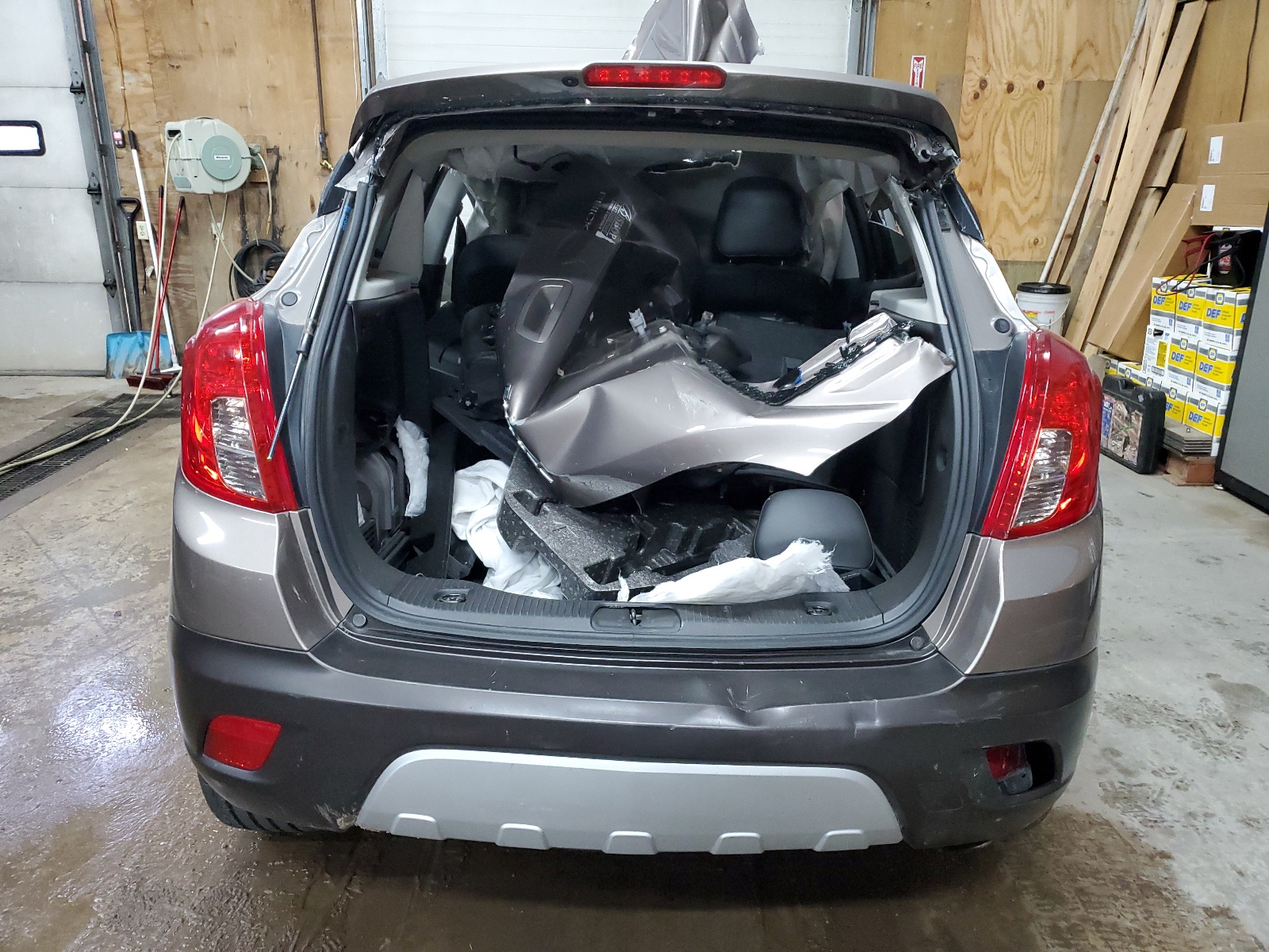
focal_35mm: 26
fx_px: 953
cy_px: 476
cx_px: 634
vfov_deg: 53.1
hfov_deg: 67.3
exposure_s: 1/60.2
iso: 345
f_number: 1.5
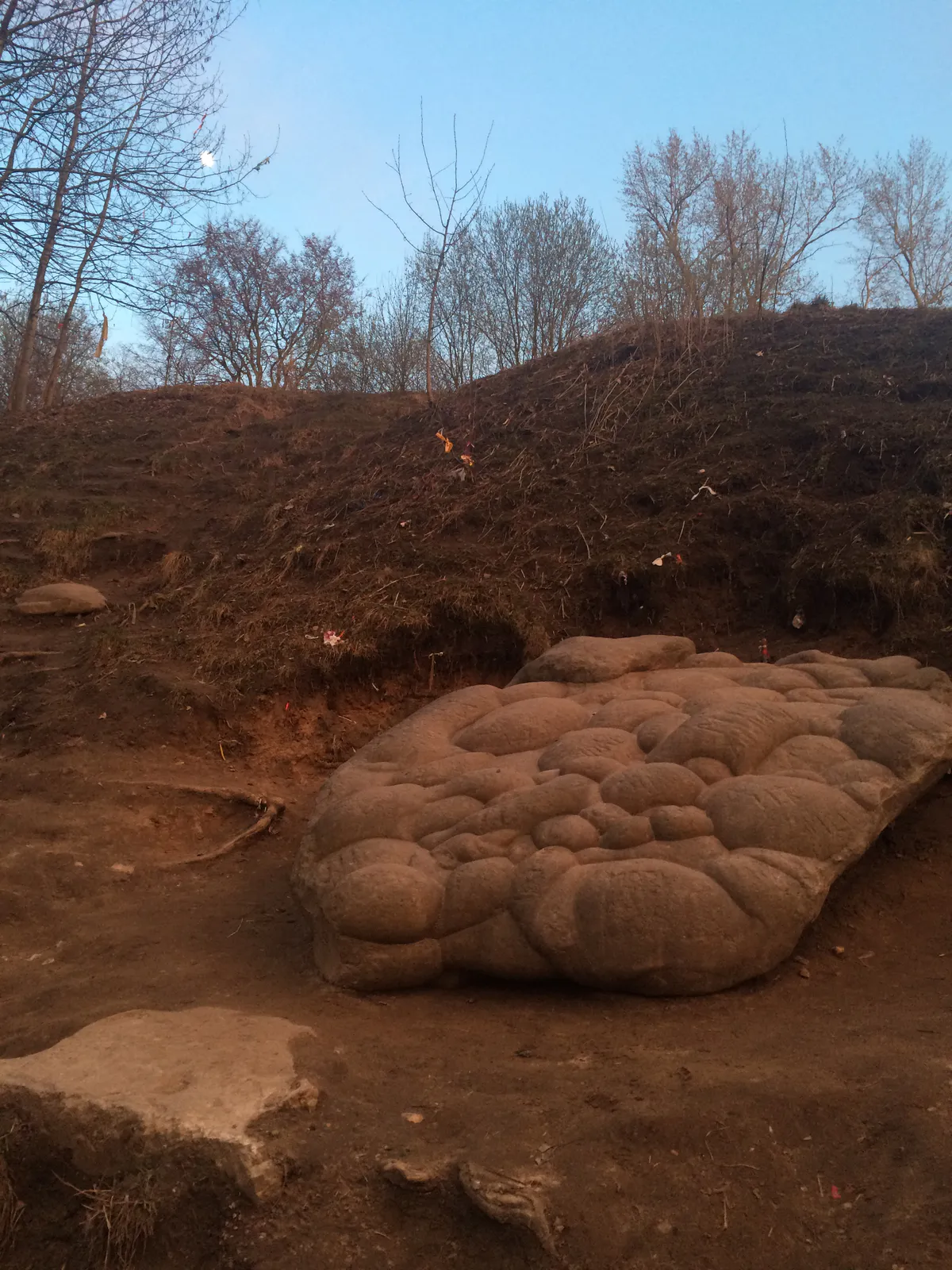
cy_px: 635
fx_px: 1063
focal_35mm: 29
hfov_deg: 48.2
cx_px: 476
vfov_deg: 61.7
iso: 80
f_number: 2.2
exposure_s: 1/33
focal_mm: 4.15
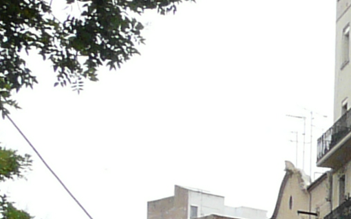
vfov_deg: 6.7
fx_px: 1818
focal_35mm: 190
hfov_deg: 9.5
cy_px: 399
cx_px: 915
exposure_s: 1/320
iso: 100
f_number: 5.6
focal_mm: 4.6
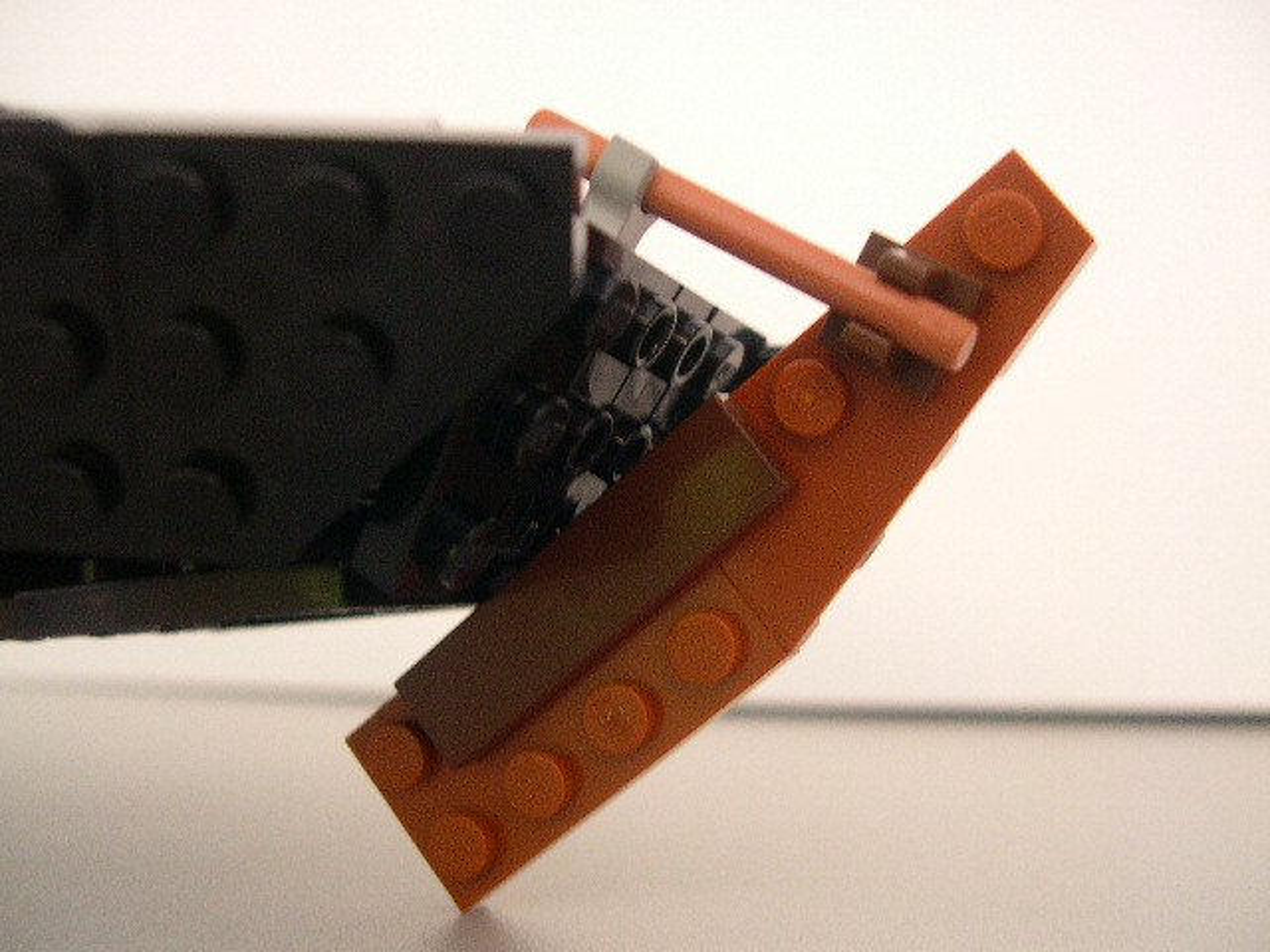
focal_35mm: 38
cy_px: 476
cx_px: 635
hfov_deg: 49.0
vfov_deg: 37.7
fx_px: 1394
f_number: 2.8
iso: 400
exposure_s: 1/2.4
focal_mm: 8
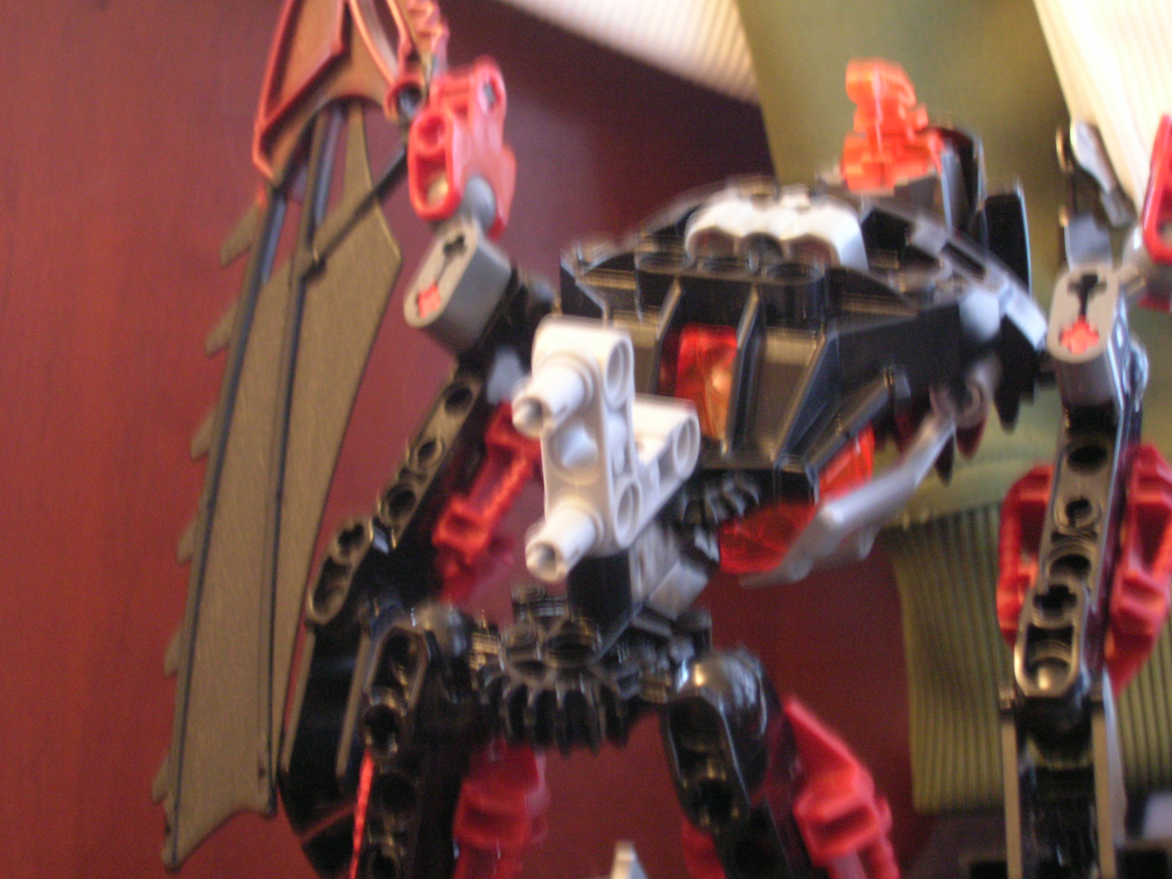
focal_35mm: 63
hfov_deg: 30.7
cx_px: 586
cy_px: 440
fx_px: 2133
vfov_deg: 23.3
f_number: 3.6
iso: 200
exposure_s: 2
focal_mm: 10.4
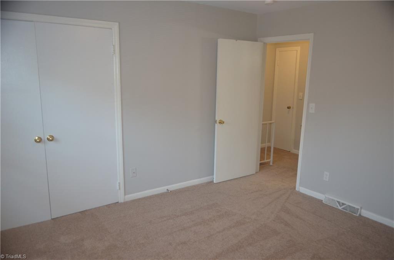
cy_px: 130
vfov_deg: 47.7
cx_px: 197
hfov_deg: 67.5
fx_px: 295
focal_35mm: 27
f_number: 3.5
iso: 800
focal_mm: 18
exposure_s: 1/60
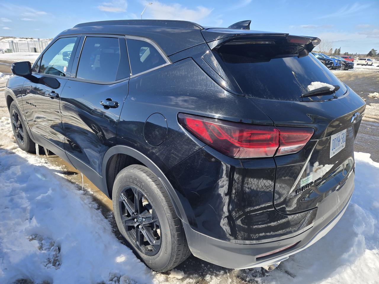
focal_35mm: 23
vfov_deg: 58.9
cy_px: 142
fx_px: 252
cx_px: 190
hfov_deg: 73.9
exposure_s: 1/1445
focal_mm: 5.4
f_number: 1.8
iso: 25
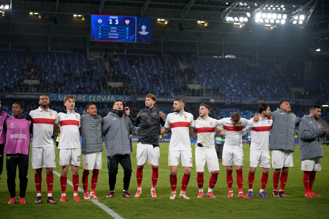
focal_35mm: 70
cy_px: 110
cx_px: 164
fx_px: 640
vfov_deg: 19.5
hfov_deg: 28.8
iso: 1000
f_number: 2.8
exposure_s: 1/640
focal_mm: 70
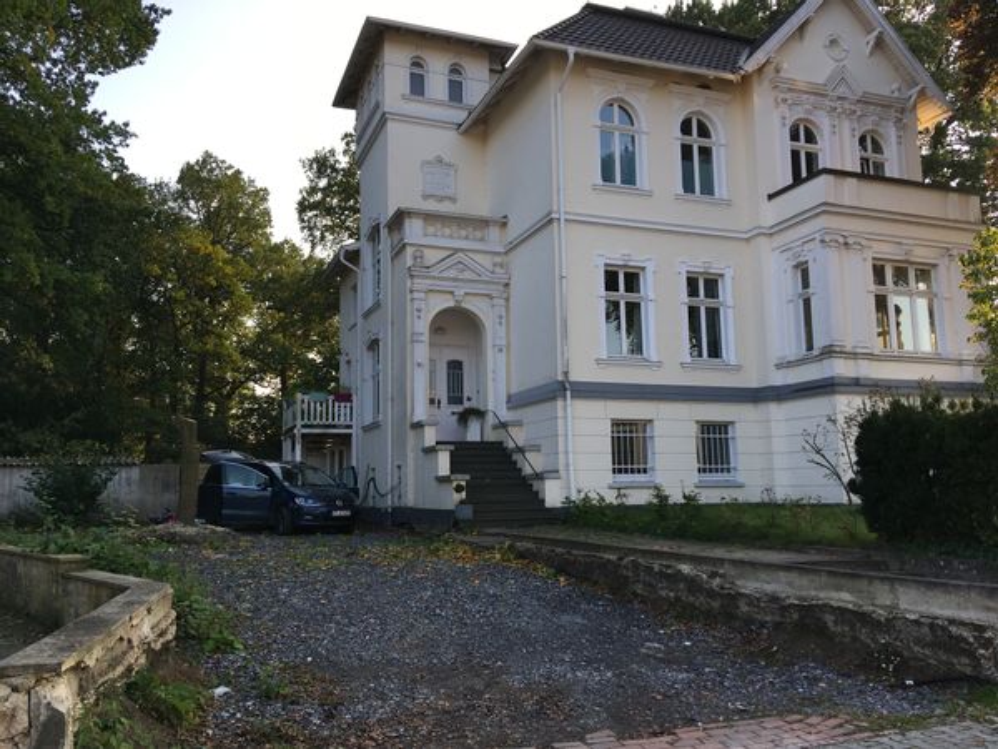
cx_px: 499
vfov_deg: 48.2
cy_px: 374
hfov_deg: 61.7
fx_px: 836
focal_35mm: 29
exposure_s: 1/299
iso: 25
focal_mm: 4.15
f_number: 2.2
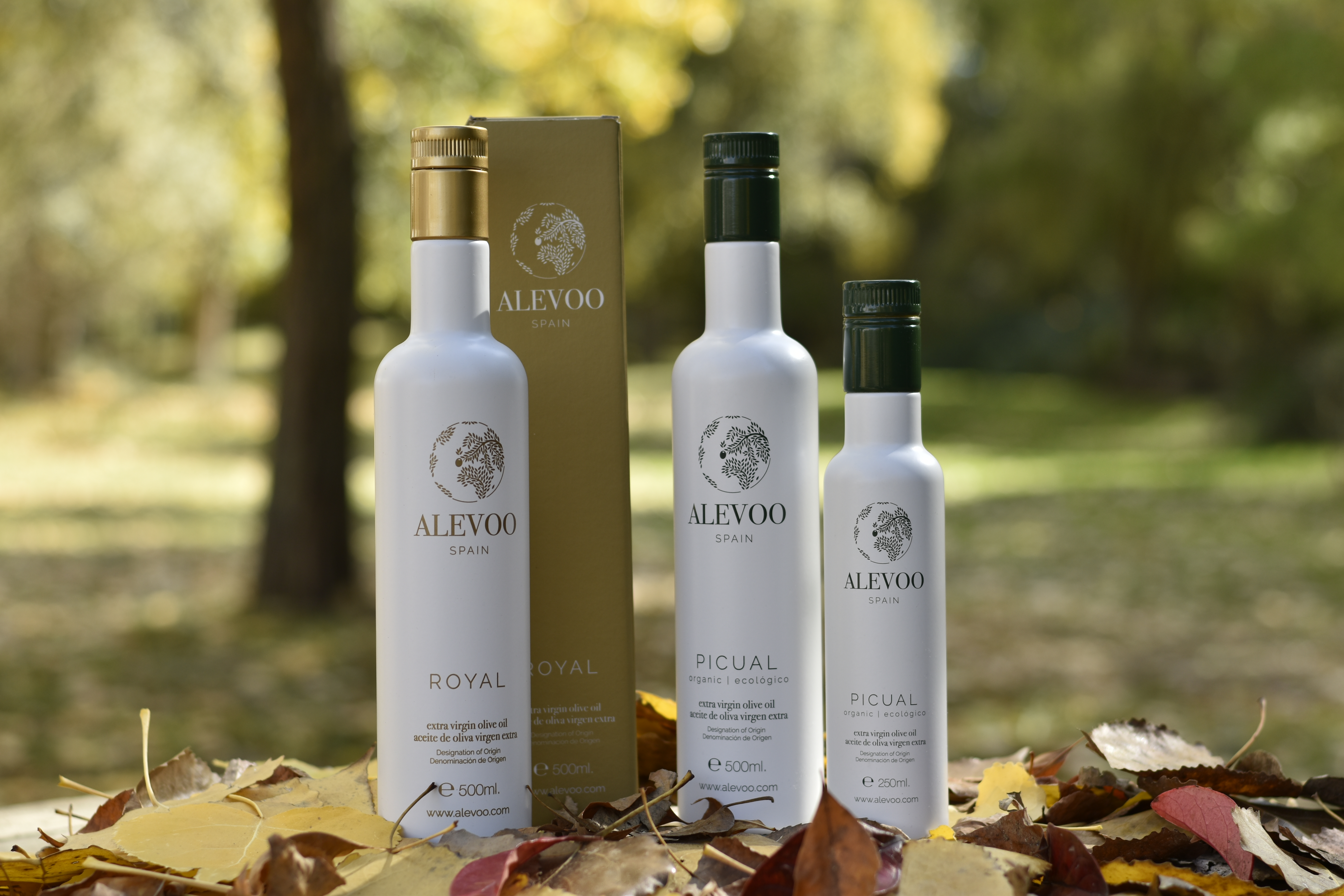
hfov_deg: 27.0
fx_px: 2800
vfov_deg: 18.2
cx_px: 672
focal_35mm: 75
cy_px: 448
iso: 100
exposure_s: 1/500
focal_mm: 50
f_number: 2.8
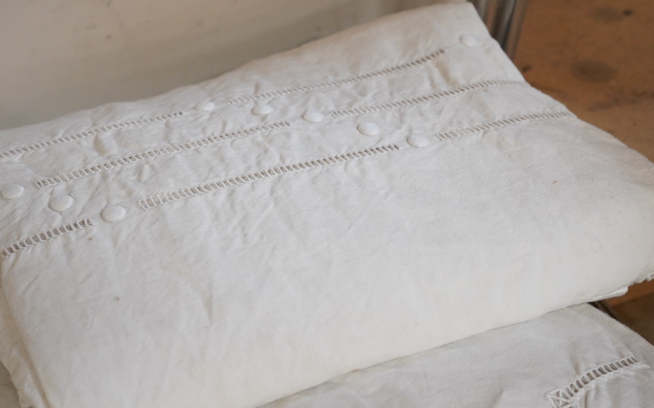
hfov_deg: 32.8
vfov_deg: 20.9
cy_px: 175
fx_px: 1105
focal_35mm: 62
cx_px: 245
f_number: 6.3
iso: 3200
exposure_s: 1/100
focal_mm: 42
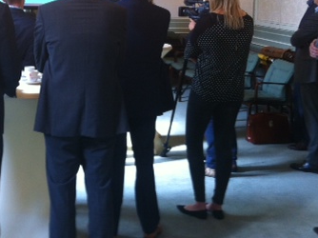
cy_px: 24
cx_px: 60
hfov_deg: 28.3
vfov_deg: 21.4
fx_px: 615
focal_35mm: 67
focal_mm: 3.85
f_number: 2.8
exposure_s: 1/15
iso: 100
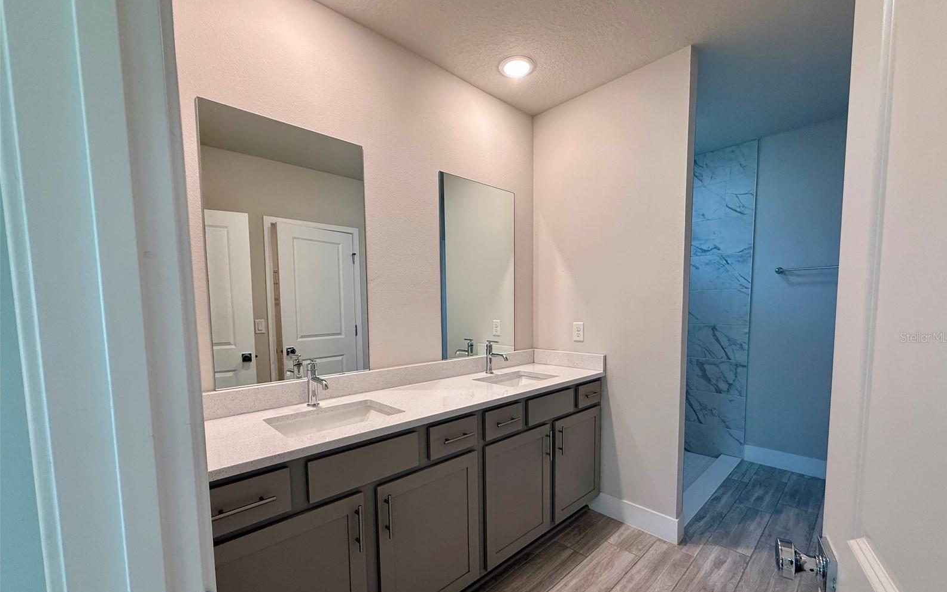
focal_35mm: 15
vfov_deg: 74.4
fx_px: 387
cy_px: 337
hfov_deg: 101.5
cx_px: 478
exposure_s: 1/120
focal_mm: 2.22
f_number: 2.2
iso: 200
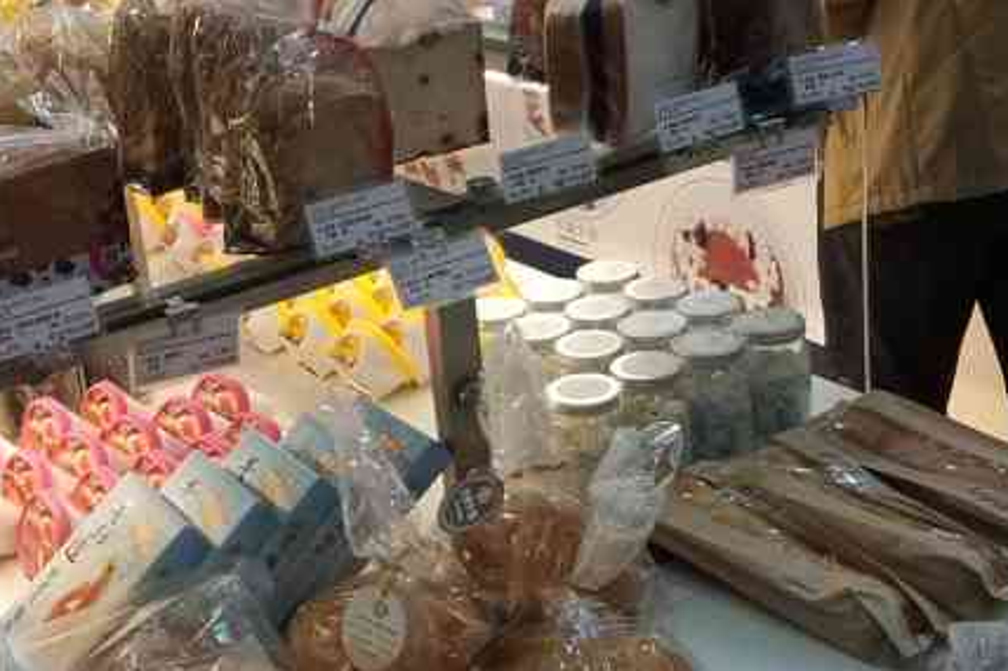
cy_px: 343
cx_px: 311
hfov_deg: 33.6
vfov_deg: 23.0
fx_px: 1651
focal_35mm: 59
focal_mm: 4.2
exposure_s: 1/50
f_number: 1.7
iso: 125
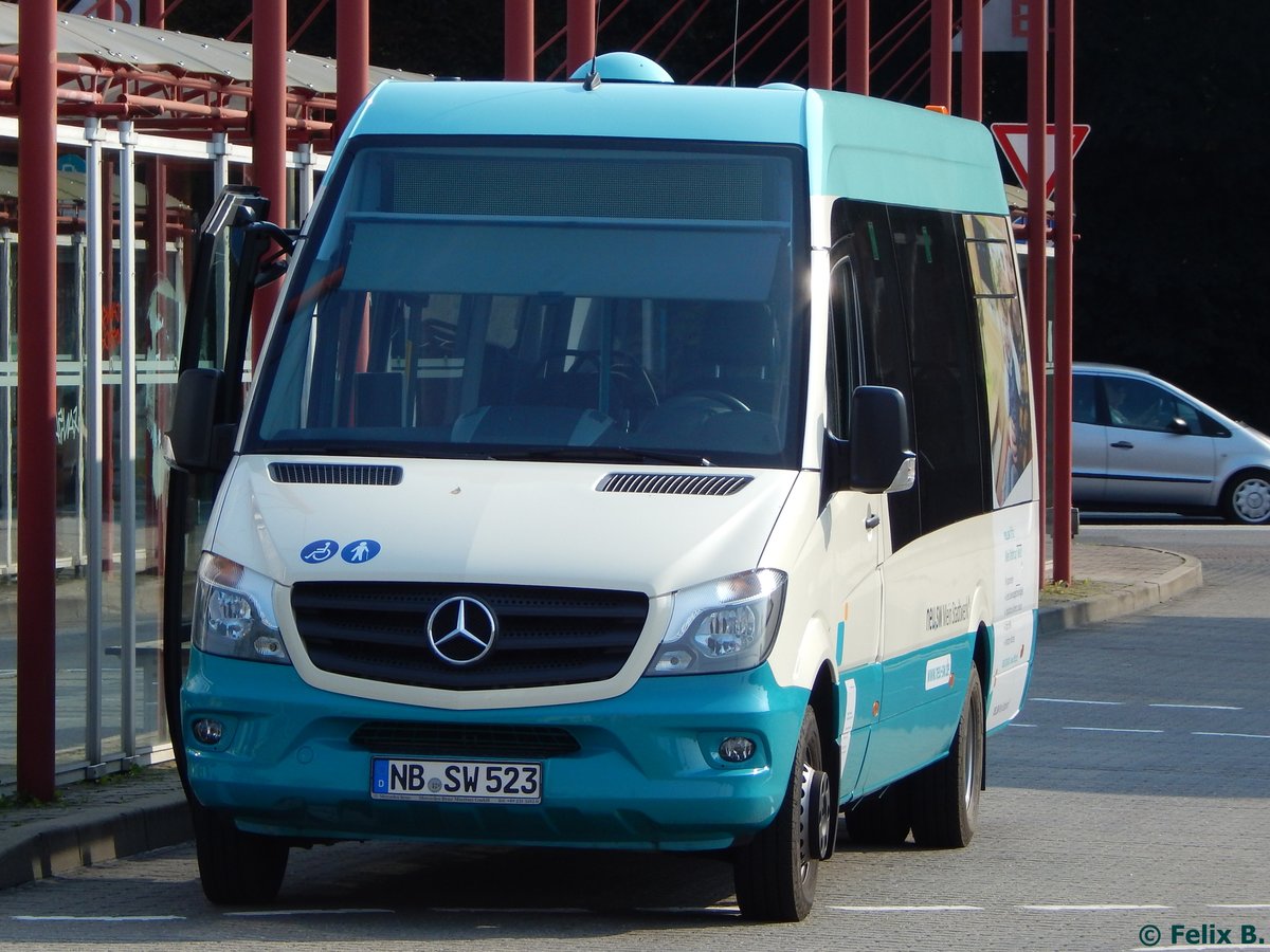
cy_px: 476
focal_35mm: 207
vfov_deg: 7.2
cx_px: 635
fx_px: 7594
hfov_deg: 9.6
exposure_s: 1/500
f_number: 5.4
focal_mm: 37.1
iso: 125
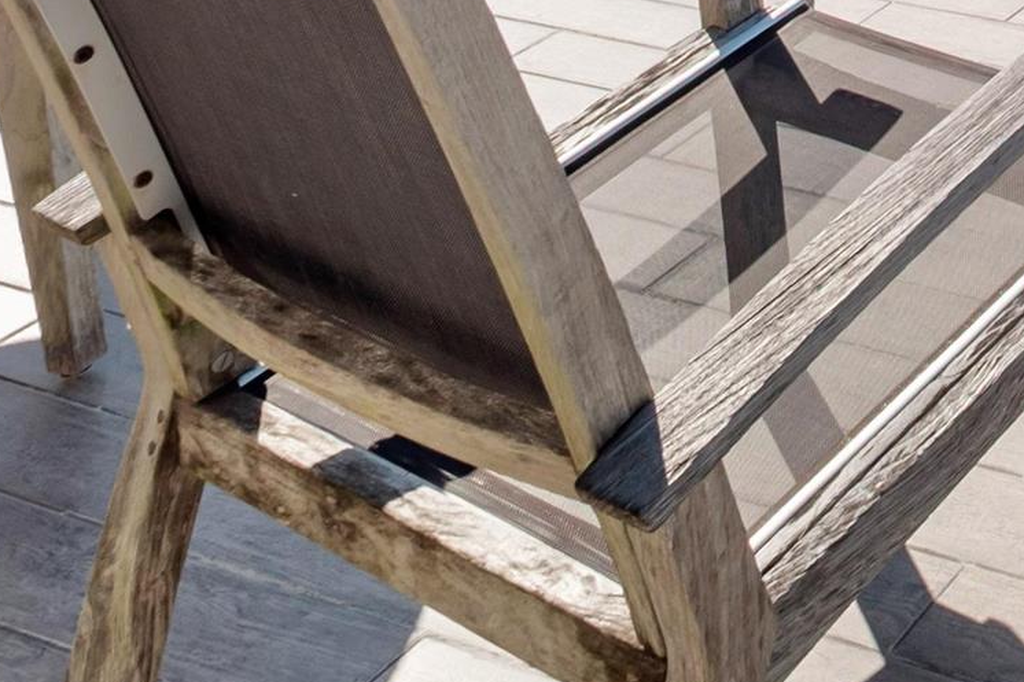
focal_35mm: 60
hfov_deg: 22.8
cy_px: -878
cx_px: 1739
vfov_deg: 15.2
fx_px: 1706
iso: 200
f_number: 7.1
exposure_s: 1/640
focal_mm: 7
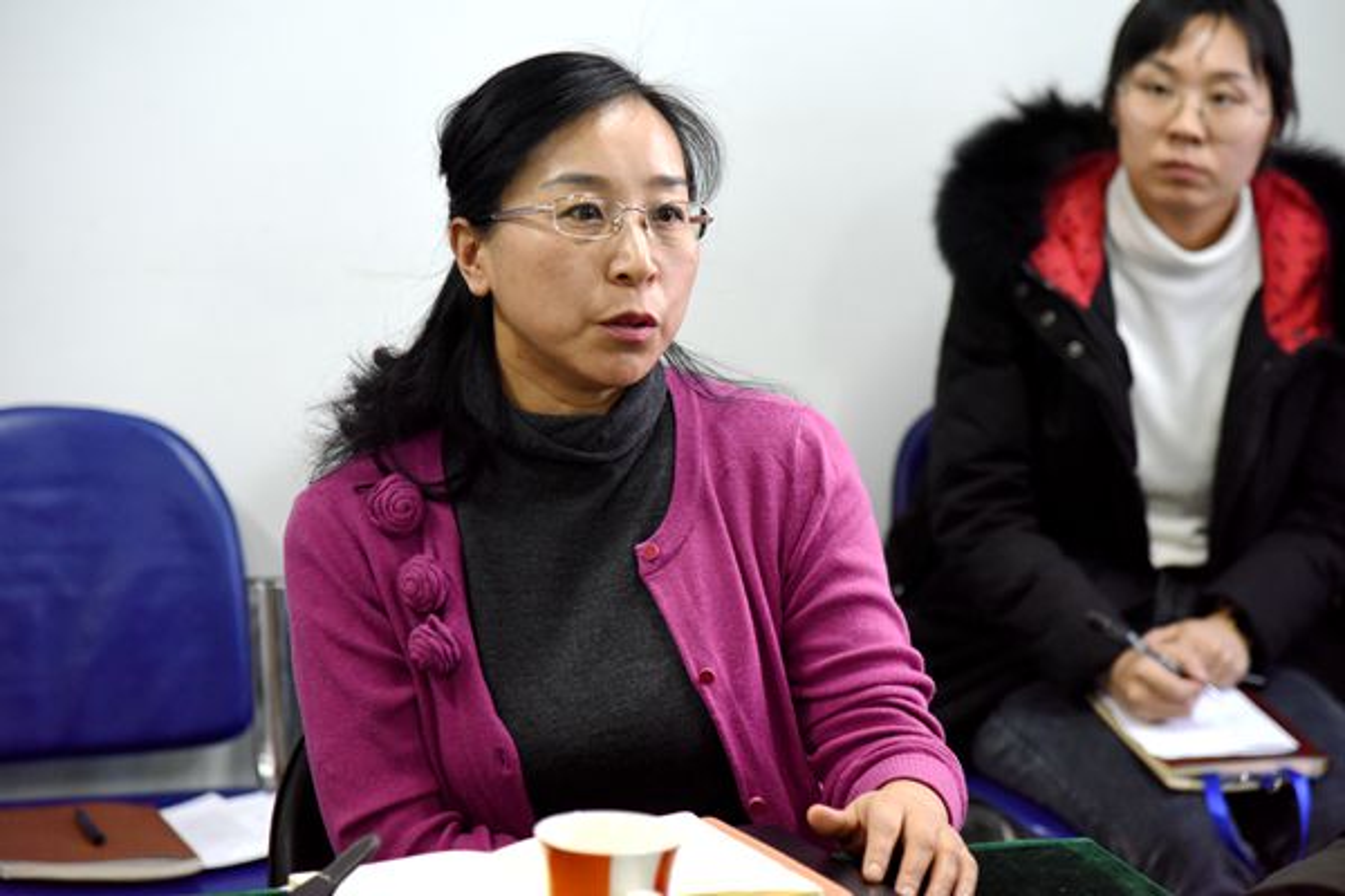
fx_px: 4483
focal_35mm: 120
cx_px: 672
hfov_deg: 17.1
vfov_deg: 11.4
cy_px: 448
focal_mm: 120
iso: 2500
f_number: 4.5
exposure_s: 1/80
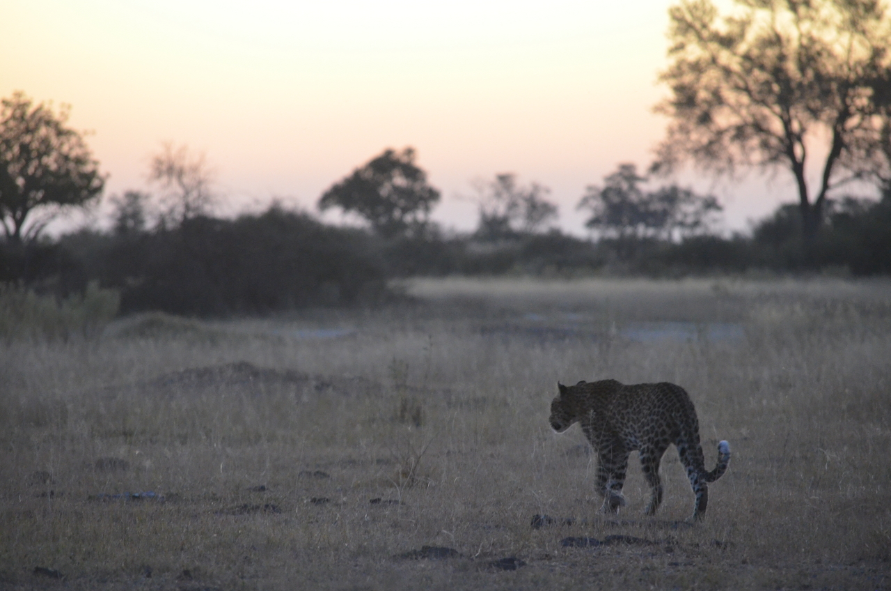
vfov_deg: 4.6
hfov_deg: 6.9
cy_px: 296
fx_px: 7410
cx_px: 446
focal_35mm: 300
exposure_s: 1/60
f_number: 5
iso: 3200
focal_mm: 200
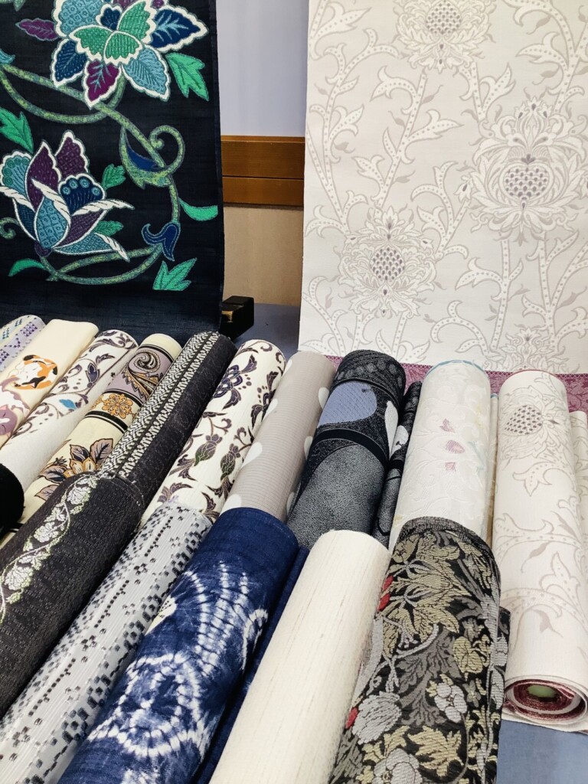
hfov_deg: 45.4
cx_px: 294
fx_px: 702
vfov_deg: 58.4
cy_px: 392
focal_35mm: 31
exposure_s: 1/50
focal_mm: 3.3
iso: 80
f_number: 2.4
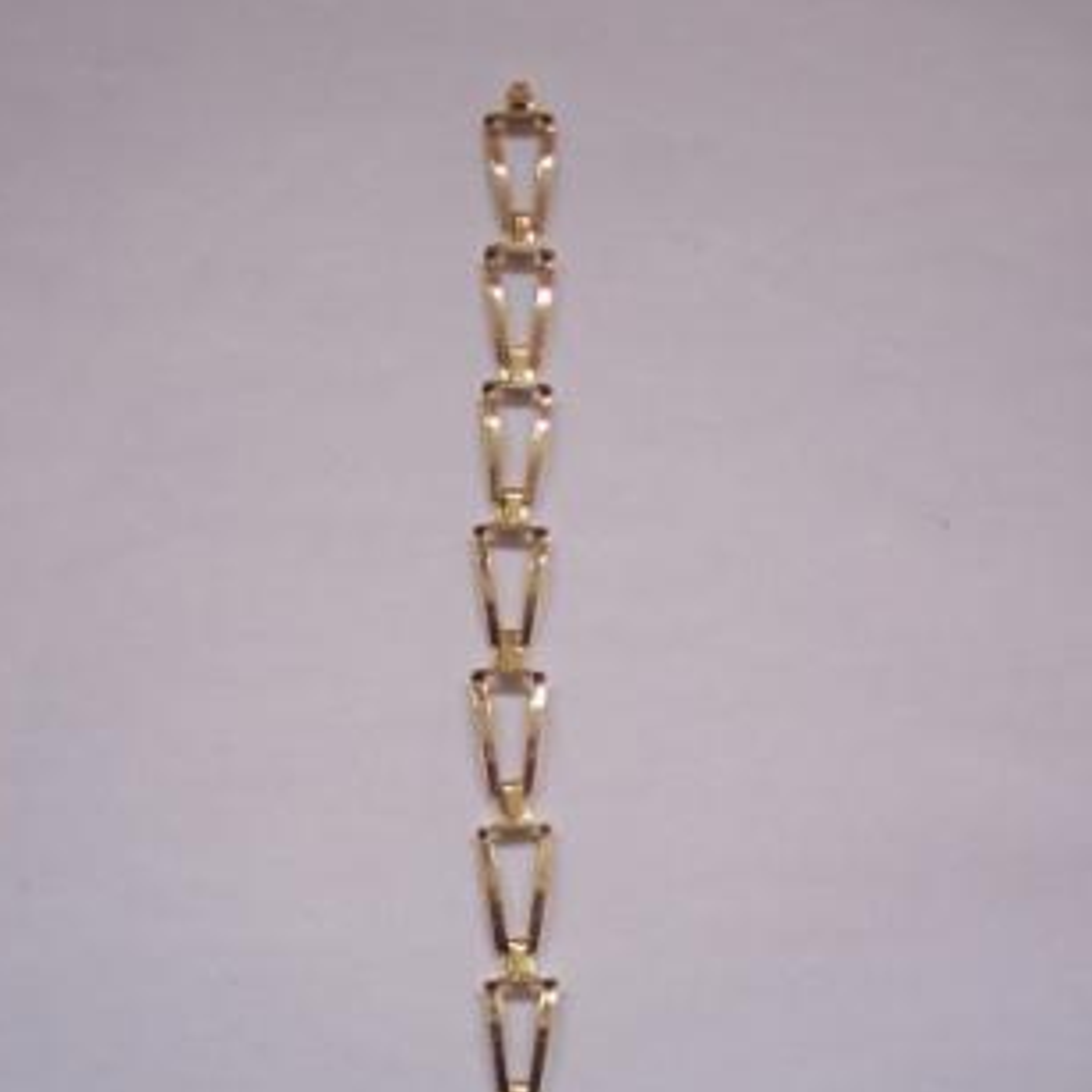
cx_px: 551
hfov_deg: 34.7
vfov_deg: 34.1
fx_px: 1749
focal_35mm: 49
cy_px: 786
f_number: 2.8
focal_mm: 8
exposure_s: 1/60
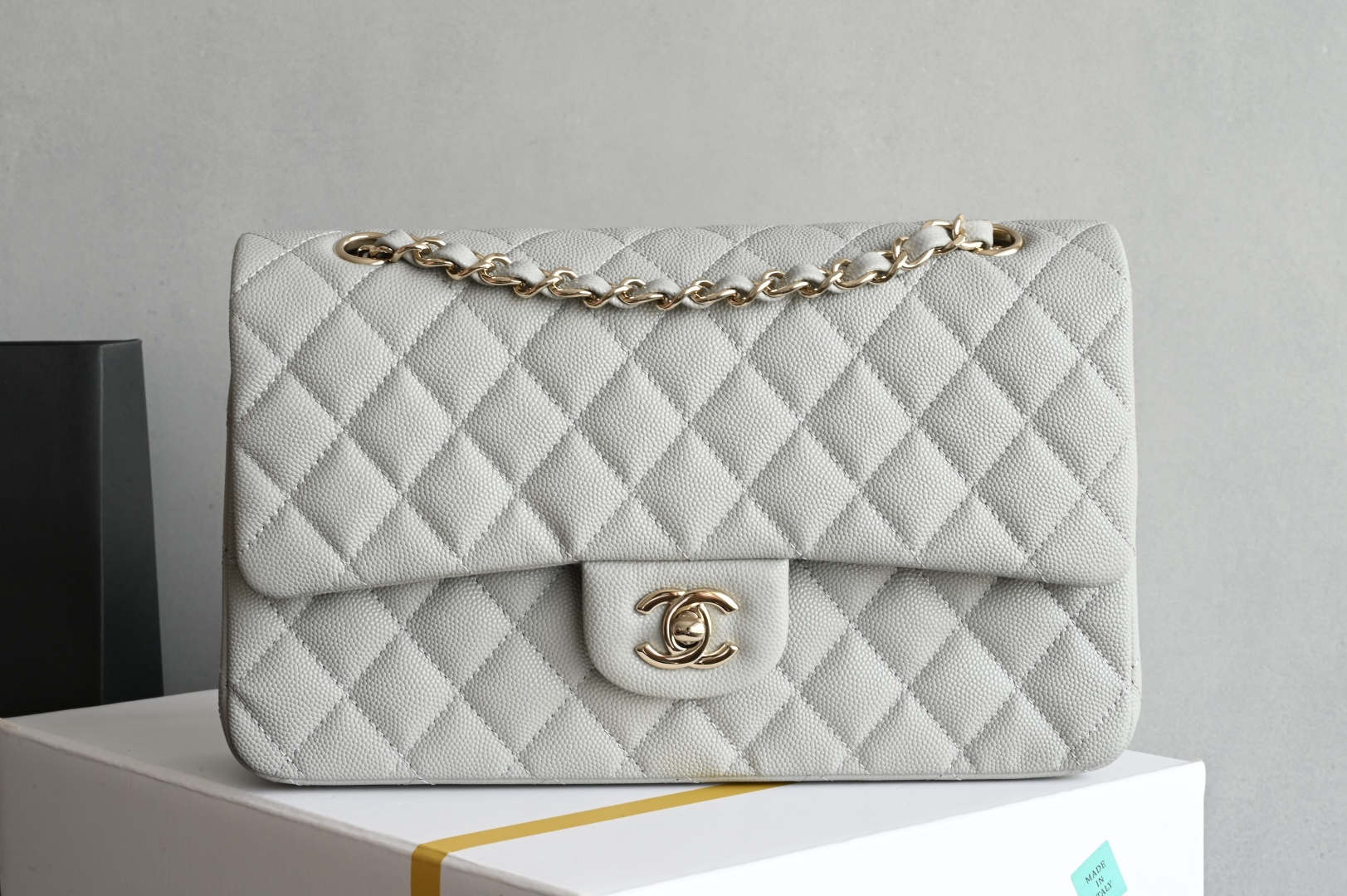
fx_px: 2468
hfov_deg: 30.5
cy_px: 448
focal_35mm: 66
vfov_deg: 20.6
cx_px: 674
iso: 250
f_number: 22
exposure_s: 1/13
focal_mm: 66
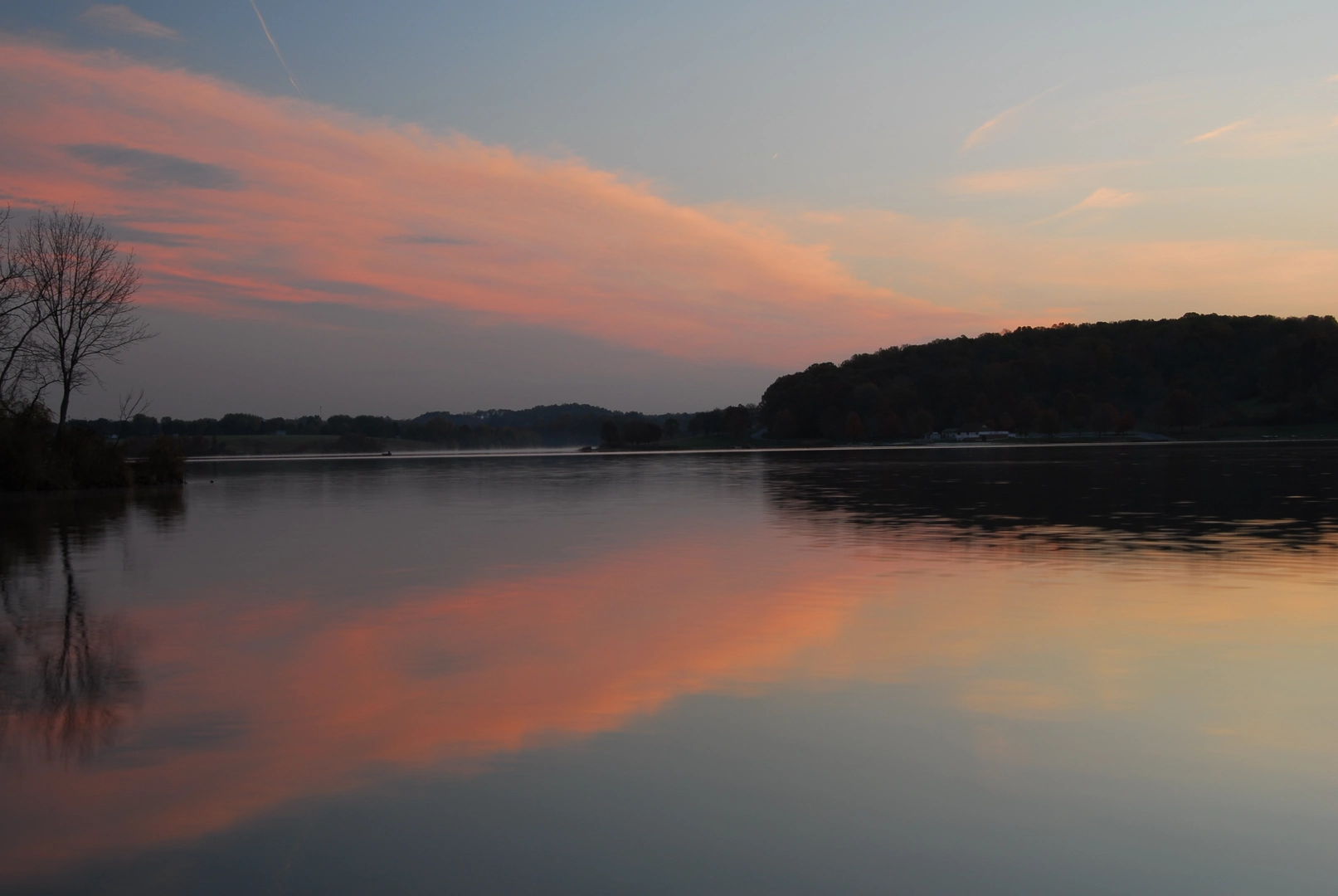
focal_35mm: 48
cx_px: 669
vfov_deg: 28.2
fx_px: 1786
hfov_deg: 41.1
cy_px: 448
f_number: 10
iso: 100
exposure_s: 1
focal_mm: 32
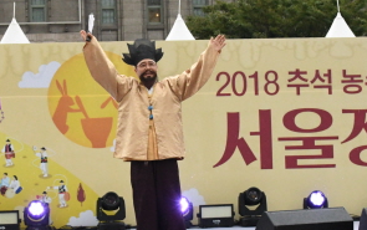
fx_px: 871
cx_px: 153
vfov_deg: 15.1
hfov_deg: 23.8
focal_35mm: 87
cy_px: 122
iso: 3200
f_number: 5.6
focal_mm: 24
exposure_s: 1/500
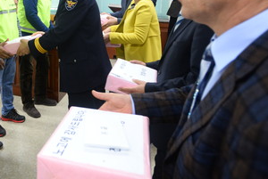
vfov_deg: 37.3
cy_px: 30
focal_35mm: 34
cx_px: 54
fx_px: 253
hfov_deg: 52.2
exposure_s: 1/125
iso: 1000
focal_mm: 17
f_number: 3.2
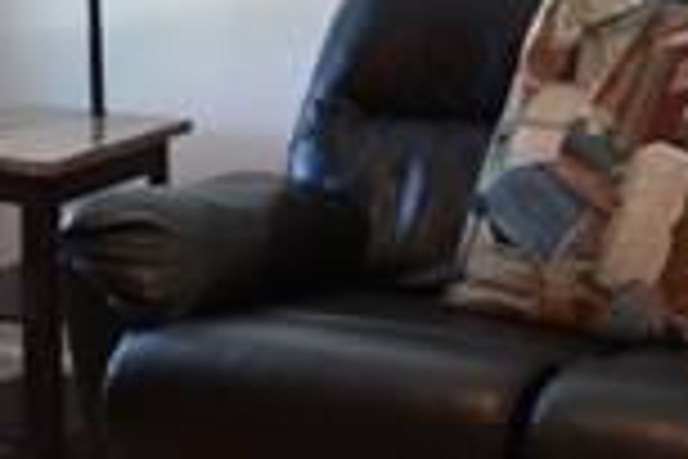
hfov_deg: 18.0
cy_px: -200
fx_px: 2159
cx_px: 180
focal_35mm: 113
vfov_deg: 11.7
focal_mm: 18
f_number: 5
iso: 320
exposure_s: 1/10
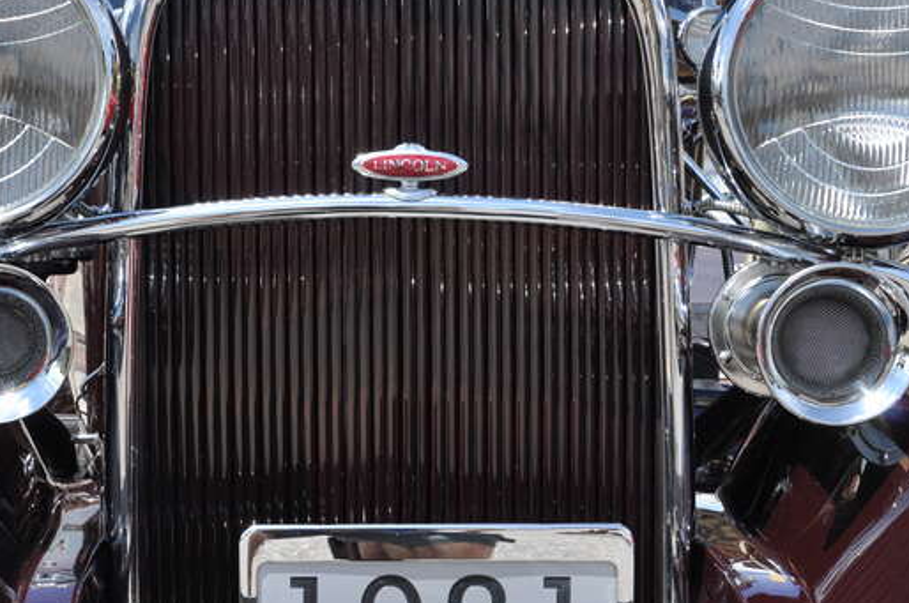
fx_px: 1765
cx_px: 410
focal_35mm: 70
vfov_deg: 19.4
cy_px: 277
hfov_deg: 28.9
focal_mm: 30
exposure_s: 1/125
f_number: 11
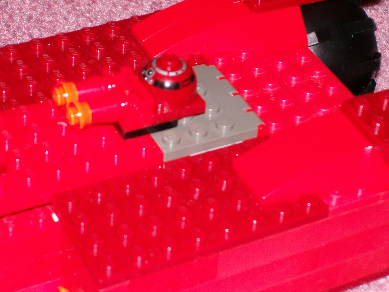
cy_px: 146
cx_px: 194
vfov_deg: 13.7
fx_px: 1214
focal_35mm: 108
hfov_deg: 18.2
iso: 80
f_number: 4.8
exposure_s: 1/125
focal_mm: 18
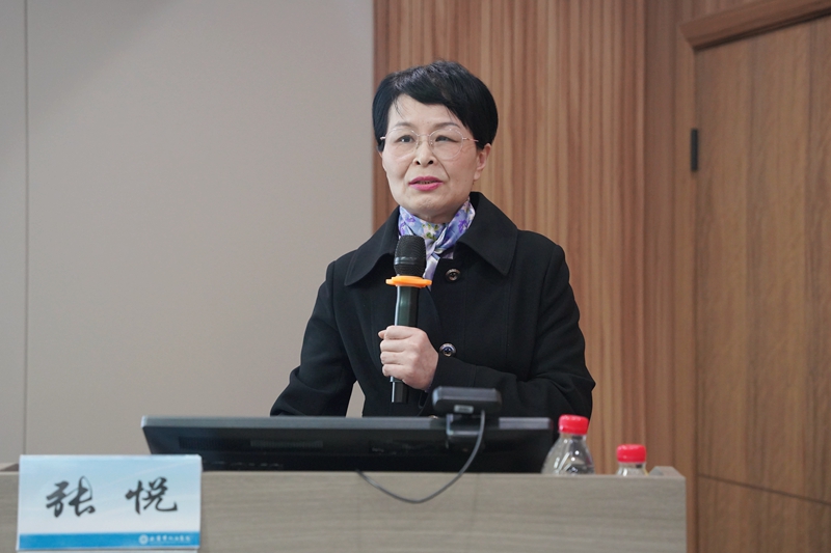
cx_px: 416
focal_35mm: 66
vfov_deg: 20.7
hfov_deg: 30.6
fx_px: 1518
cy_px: 276
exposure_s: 1/160
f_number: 4
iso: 5000
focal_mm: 65.8
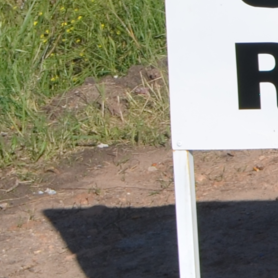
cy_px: -191
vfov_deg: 7.6
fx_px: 2050
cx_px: 1140
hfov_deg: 6.3
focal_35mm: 226
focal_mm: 21
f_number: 10
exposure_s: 1/250
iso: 100
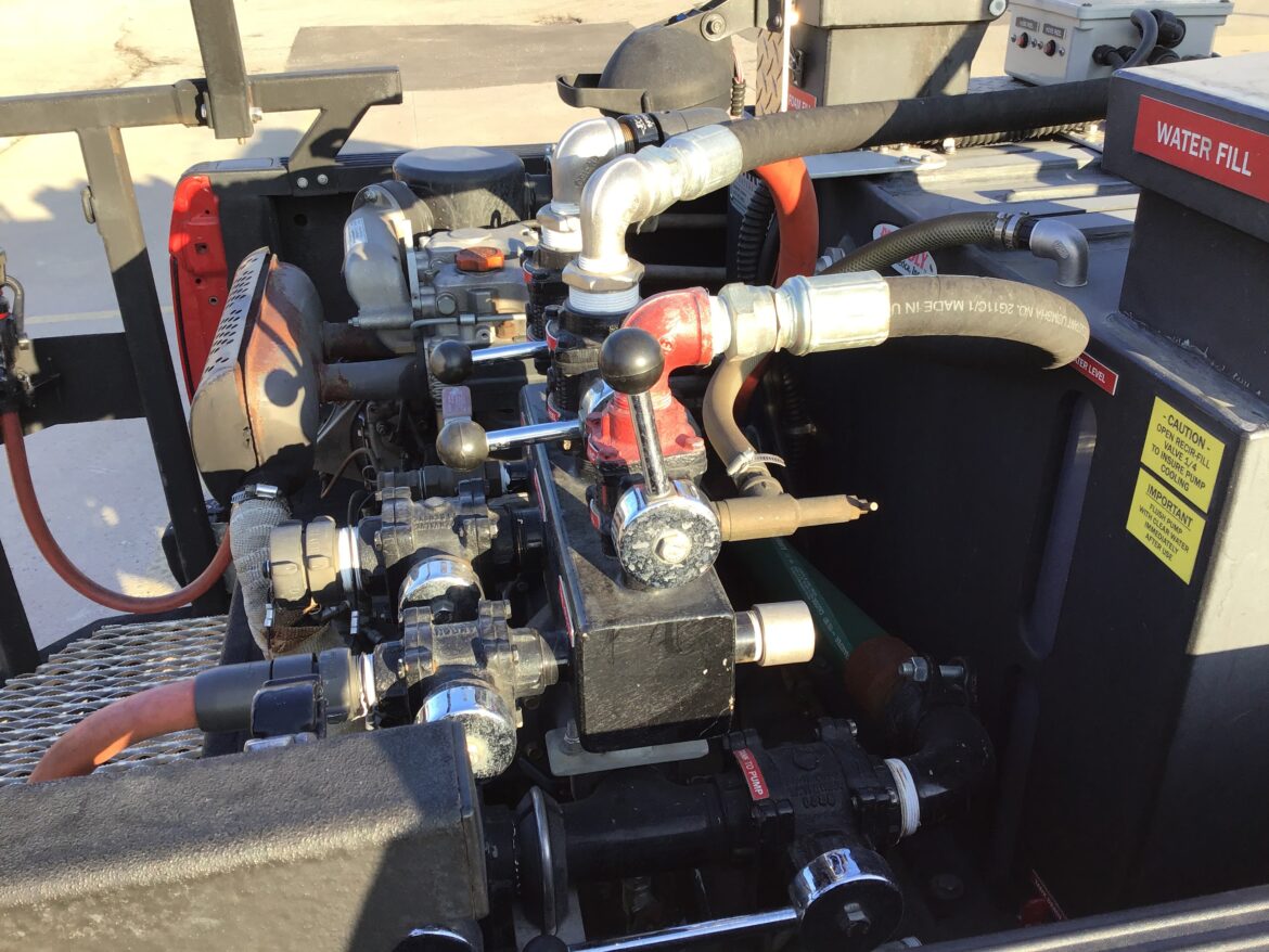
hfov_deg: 58.3
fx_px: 1137
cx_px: 634
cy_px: 476
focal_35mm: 31
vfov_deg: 45.5
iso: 25
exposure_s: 1/208
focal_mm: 3.3
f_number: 2.4
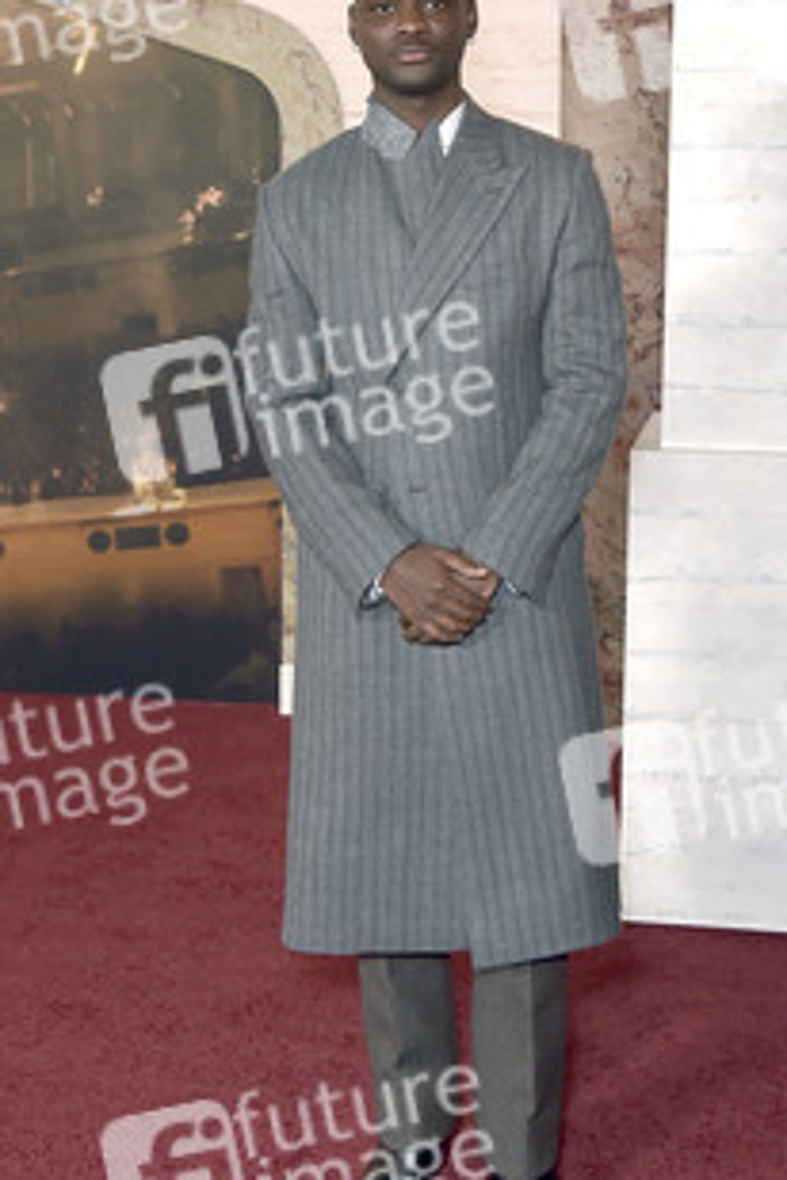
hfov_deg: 23.8
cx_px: 411
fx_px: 1869
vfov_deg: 35.1
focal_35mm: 57
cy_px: 584
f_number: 5.6
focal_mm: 44
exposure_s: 1/250
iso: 1000
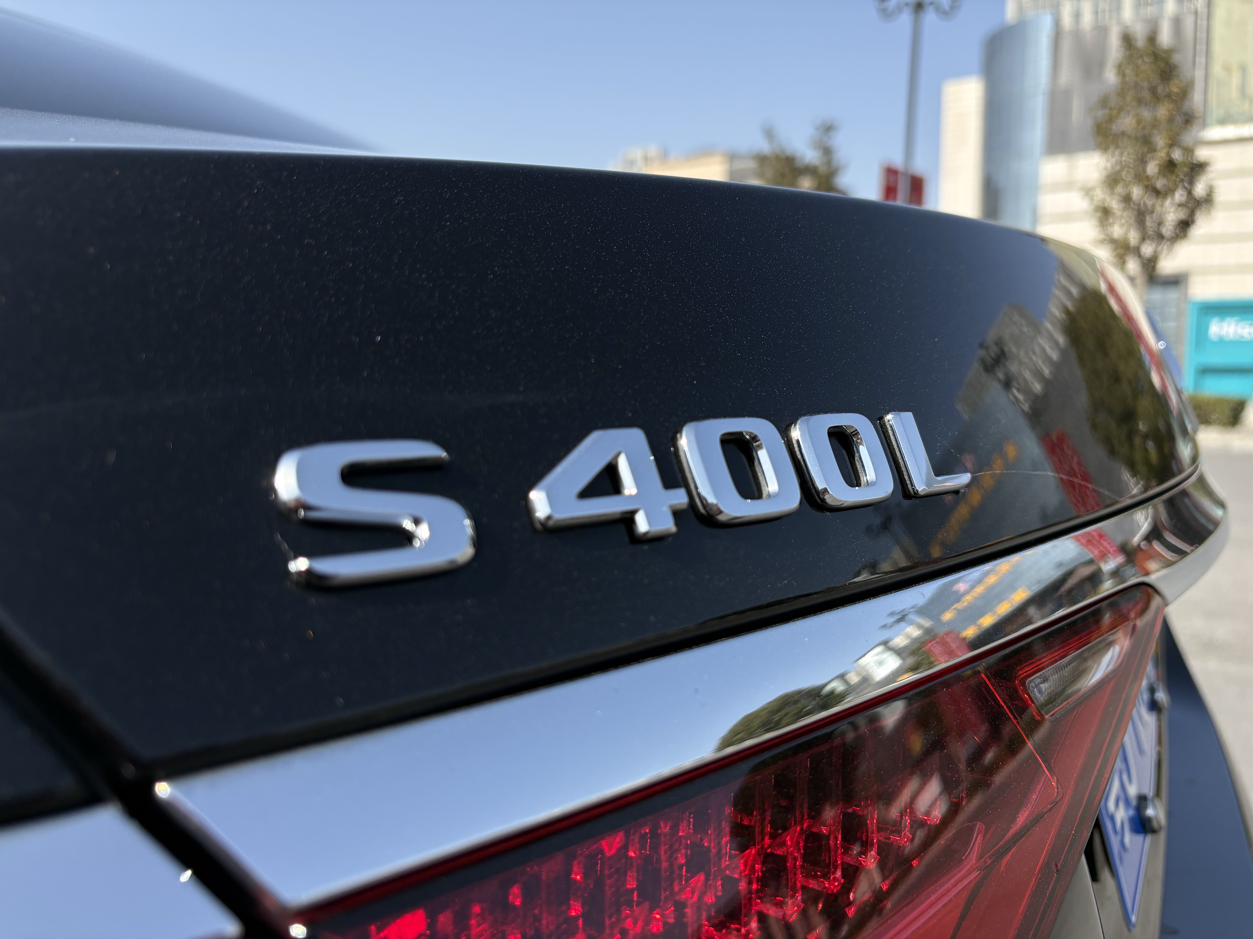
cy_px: 470
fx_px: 941
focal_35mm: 26
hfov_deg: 67.3
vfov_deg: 53.1
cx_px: 626
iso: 64
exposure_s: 1/3279
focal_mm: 5.96
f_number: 1.6
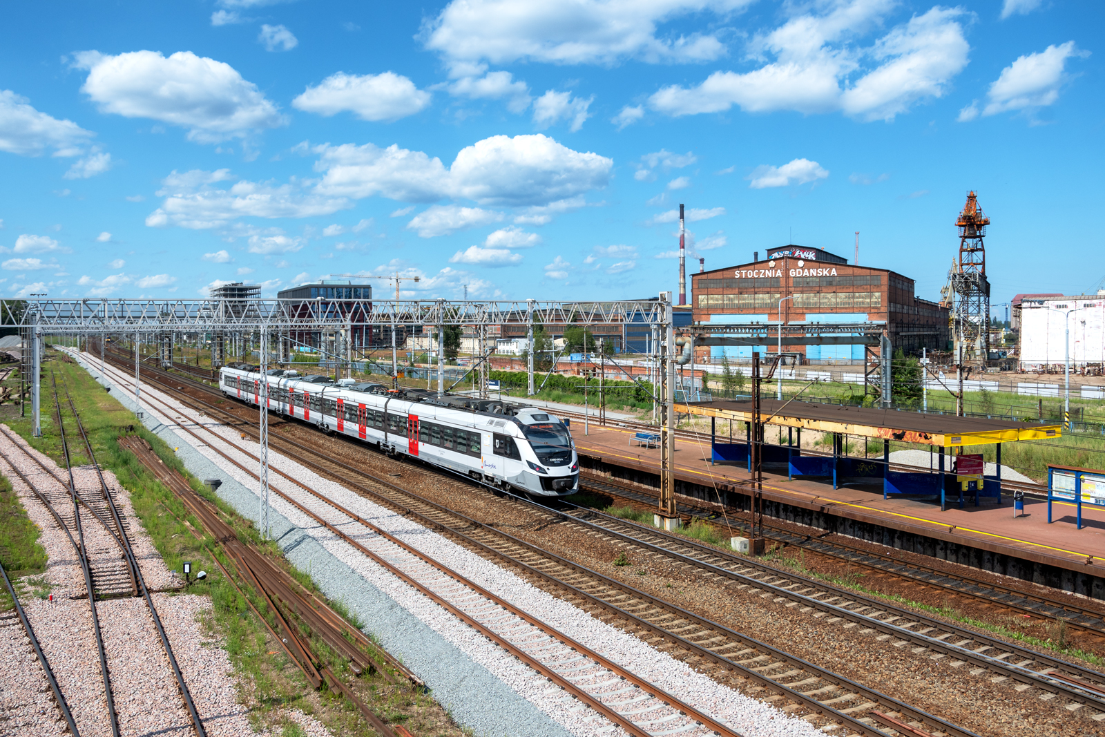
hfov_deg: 57.2
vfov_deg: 40.0
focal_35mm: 33
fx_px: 1013
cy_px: 368
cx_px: 552
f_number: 9
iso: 125
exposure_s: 1/640
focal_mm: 22
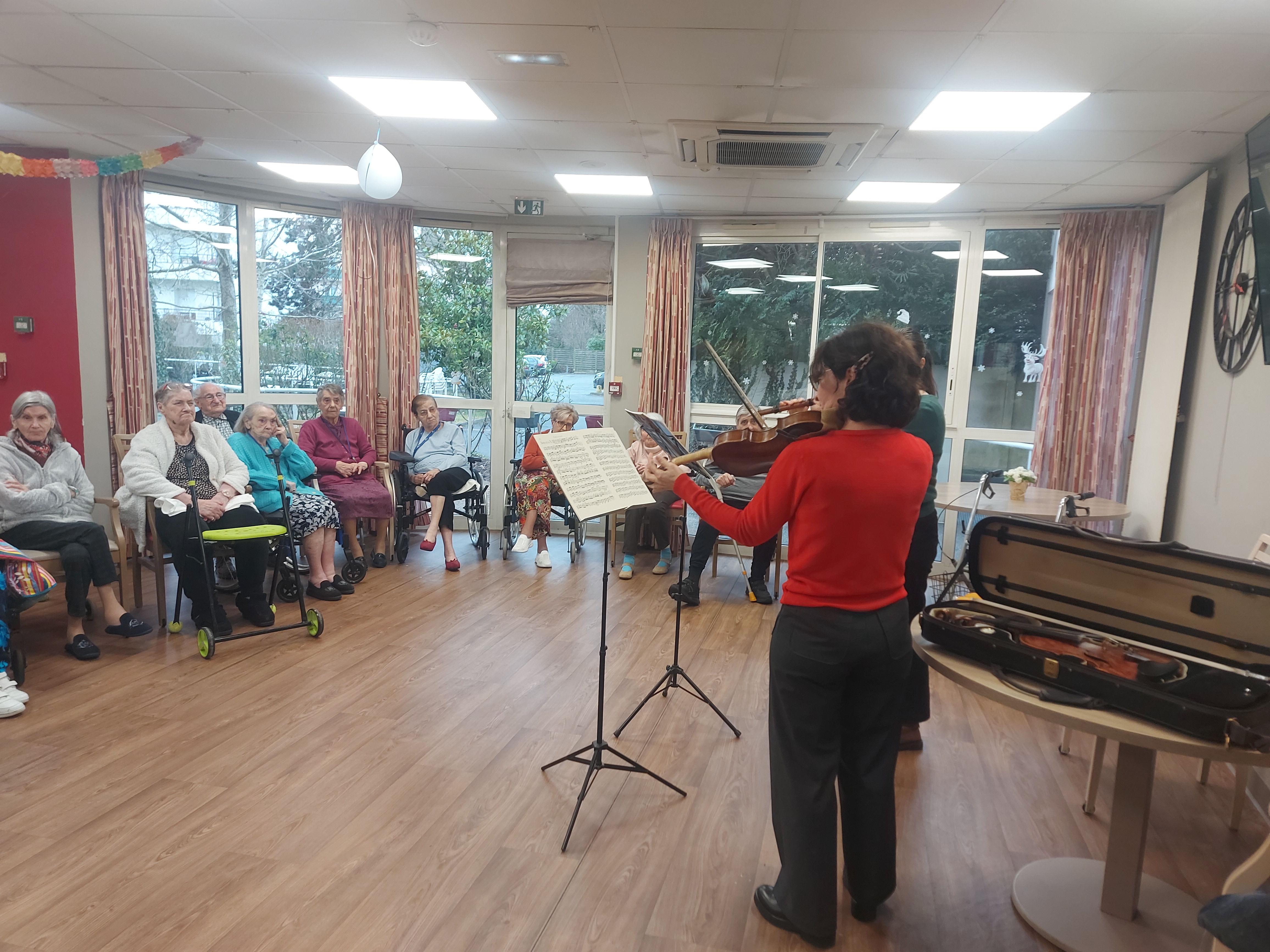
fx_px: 881
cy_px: 476
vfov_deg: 56.8
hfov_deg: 71.6
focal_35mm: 24
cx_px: 635
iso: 160
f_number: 1.8
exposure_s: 1/50
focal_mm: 5.23
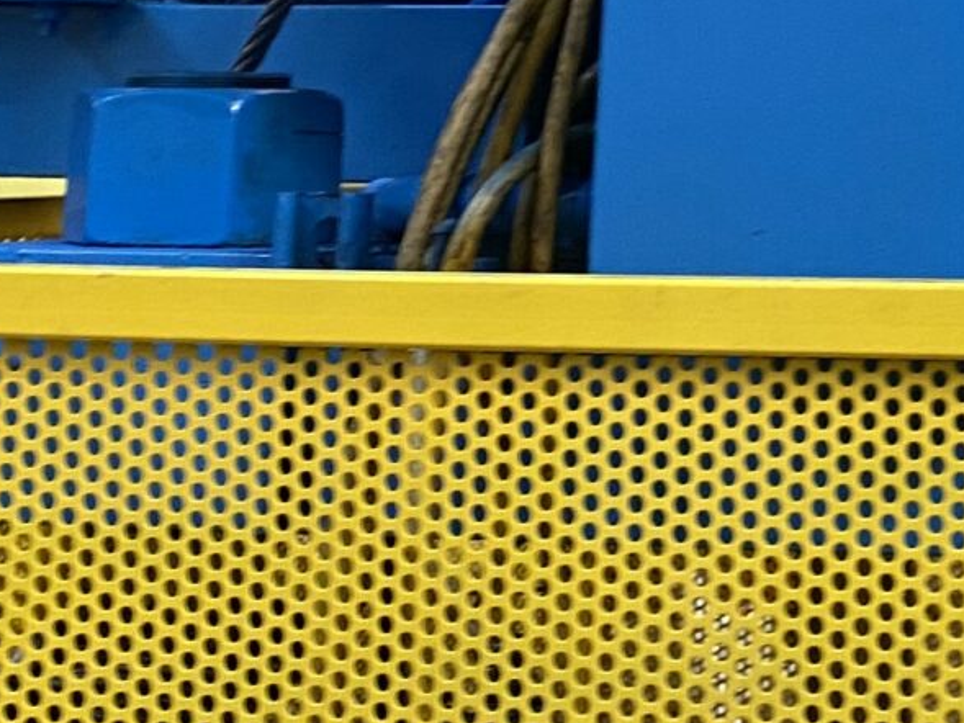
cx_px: 1390
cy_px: -362
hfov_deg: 16.1
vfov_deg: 12.5
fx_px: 3148
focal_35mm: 113
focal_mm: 4.25
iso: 80
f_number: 1.8
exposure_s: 1/60
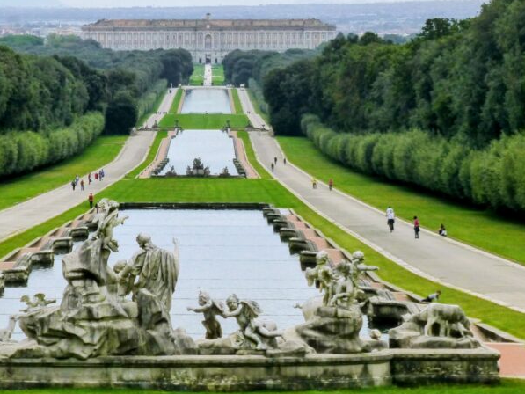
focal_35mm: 175
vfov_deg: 8.5
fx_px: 2655
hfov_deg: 11.3
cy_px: 76
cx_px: 153
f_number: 5.3
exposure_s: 1/500
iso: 200
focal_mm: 18.2
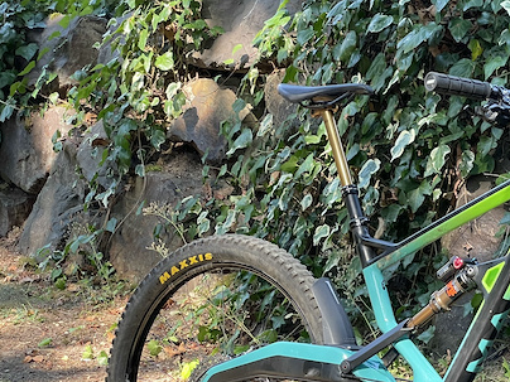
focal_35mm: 103
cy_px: 329
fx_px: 1518
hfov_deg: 18.6
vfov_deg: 14.3
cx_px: 494
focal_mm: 6
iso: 80
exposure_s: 1/99
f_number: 2
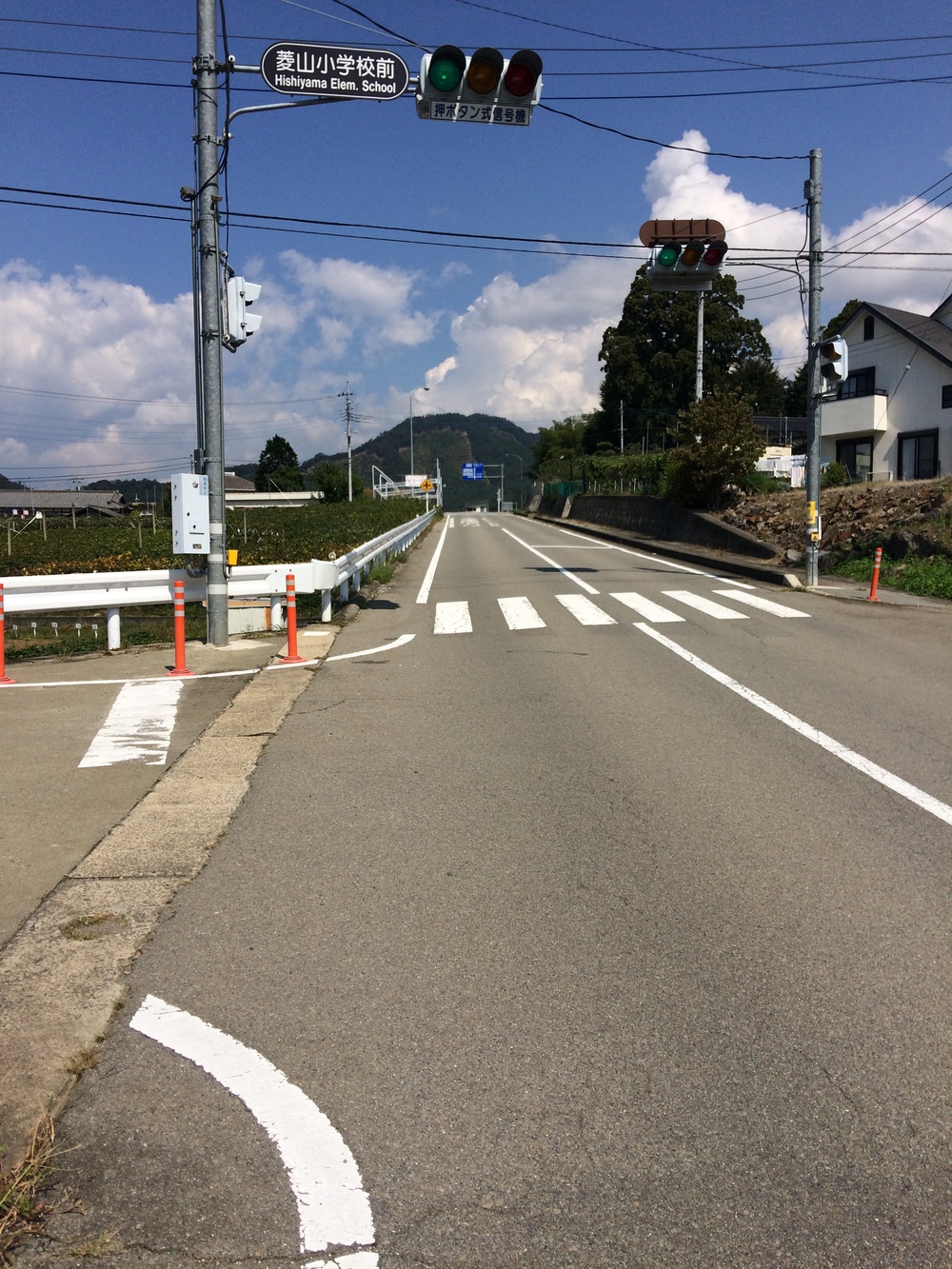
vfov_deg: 61.7
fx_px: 1063
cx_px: 476
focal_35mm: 29
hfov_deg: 48.2
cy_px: 634
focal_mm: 4.15
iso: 32
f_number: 2.2
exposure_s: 1/4115
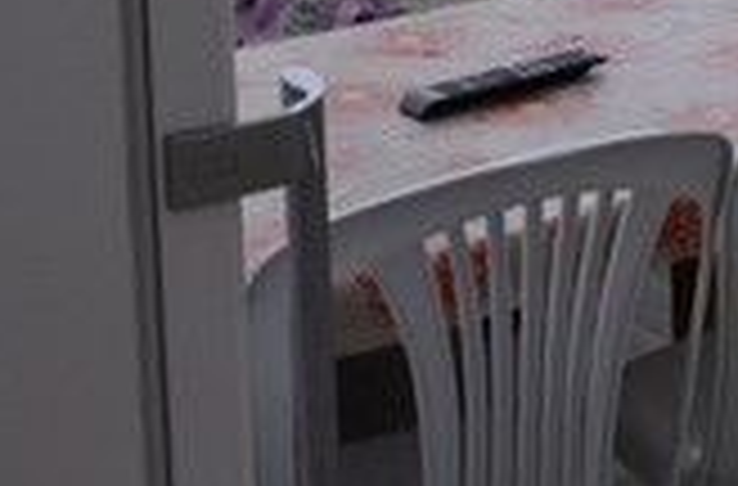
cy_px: -526
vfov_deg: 10.5
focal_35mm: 117
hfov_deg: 16.8
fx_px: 2389
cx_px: 900
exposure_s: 1/45
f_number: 9.5
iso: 400
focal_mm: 18
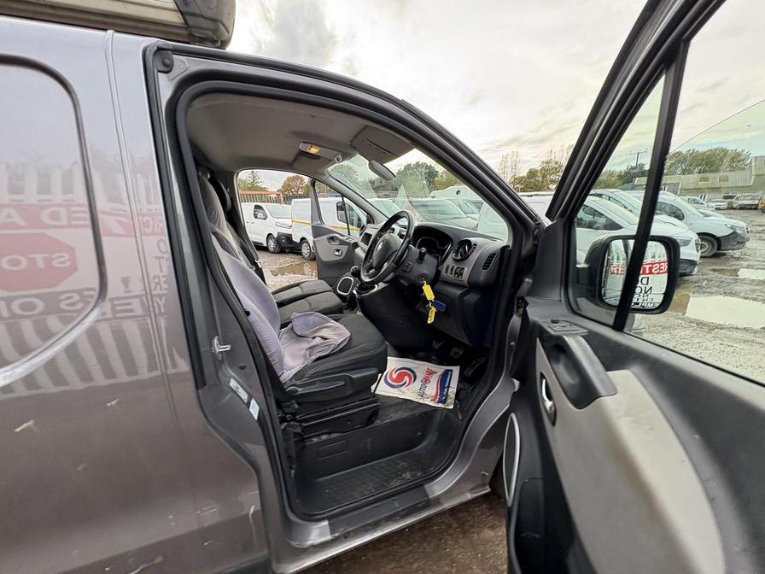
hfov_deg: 102.1
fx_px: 309
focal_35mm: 14
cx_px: 382
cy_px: 287
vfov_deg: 85.7
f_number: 2.2
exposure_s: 1/99
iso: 100
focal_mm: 2.22
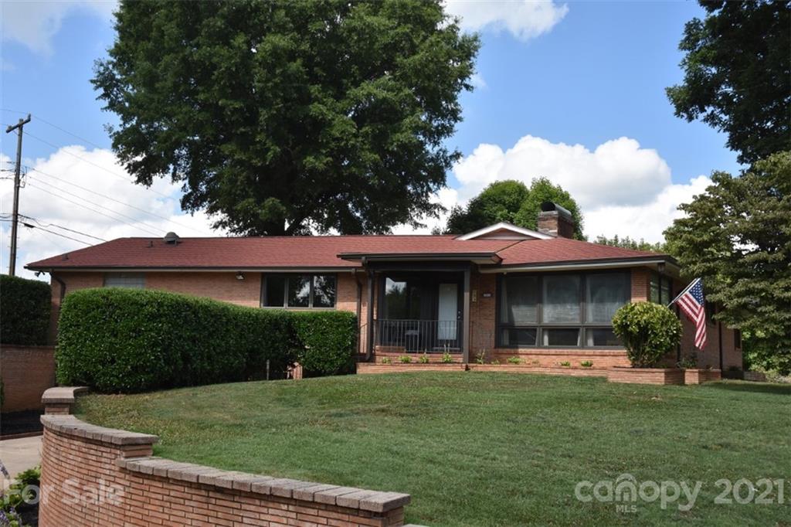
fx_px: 824
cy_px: 264
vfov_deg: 35.5
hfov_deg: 51.3
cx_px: 396
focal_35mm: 38
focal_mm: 25
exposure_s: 1/500
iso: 280
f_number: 8
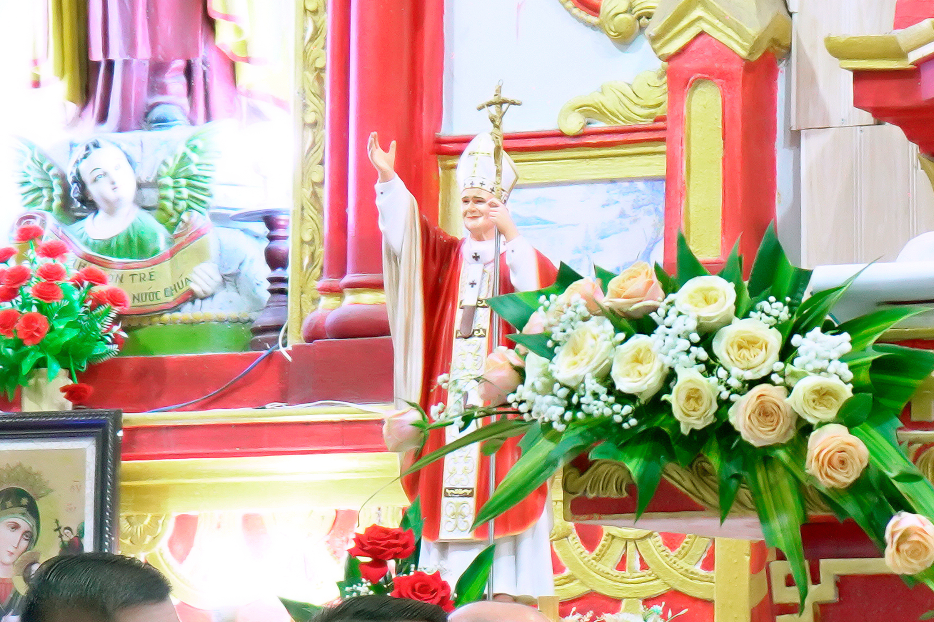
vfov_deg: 7.9
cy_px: 569
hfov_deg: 11.9
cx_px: 399
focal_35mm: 173
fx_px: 4487
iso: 2500
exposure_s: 1/100
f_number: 5.6
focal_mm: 70
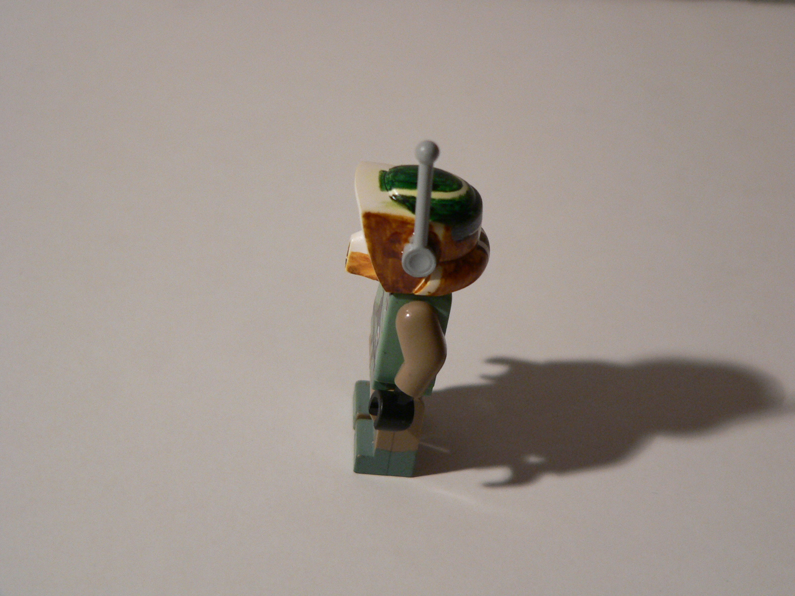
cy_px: 298
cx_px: 398
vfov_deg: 22.9
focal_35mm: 64
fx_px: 1470
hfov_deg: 30.3
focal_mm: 10.7
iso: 200
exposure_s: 1/25
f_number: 2.8
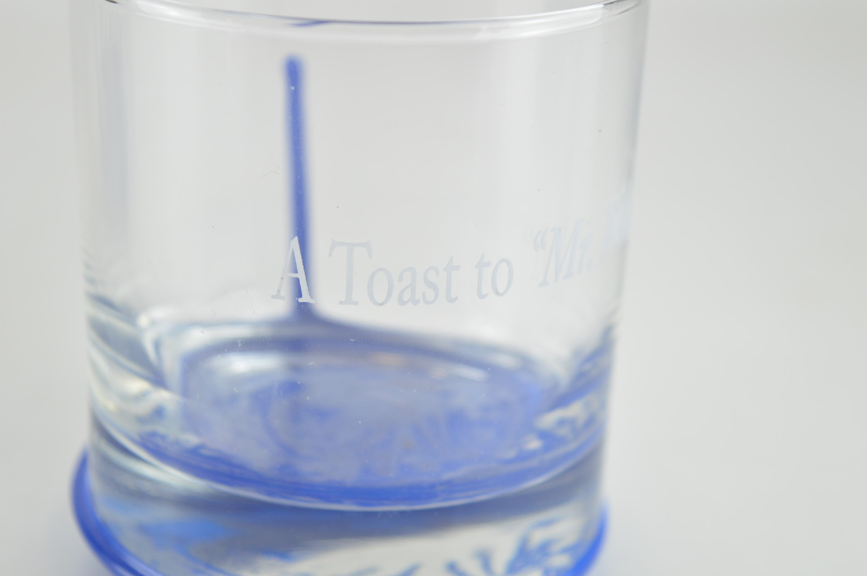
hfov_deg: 24.6
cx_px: 434
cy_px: 288
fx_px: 1985
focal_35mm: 82
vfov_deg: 16.5
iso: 400
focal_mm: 55
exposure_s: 1/60
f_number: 5.6
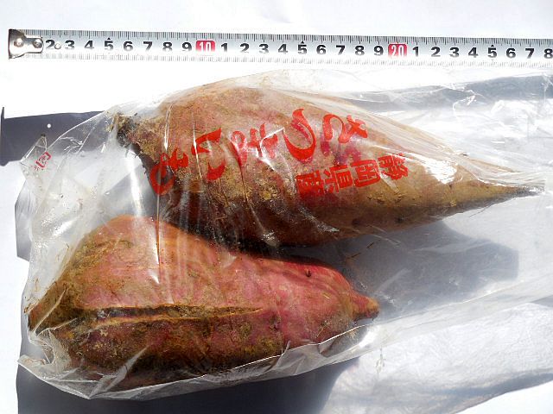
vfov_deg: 12.5
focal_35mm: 119
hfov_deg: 16.6
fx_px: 1901
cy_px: 207
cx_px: 276
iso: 125
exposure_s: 1/640
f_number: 4.8
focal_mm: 21.5
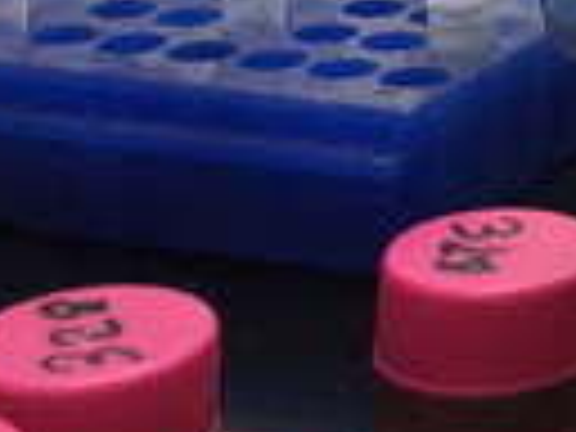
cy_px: -695
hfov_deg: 11.2
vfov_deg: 8.6
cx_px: 1300
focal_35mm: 153
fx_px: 2546
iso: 64
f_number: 1.8
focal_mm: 3.99
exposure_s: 1/120
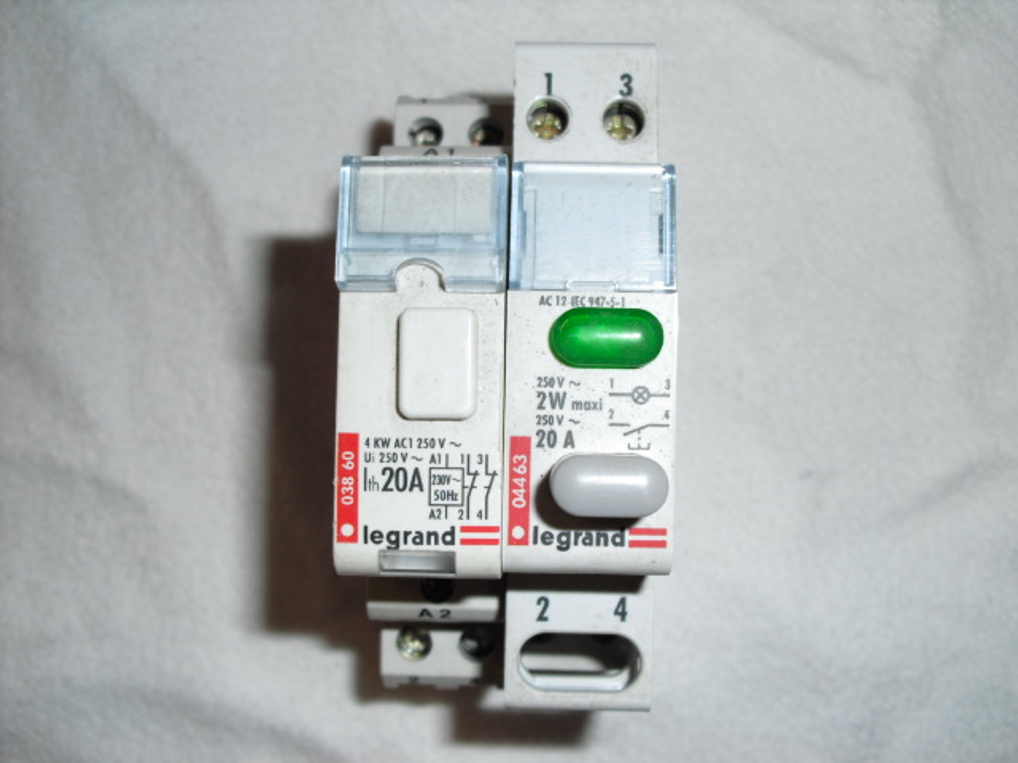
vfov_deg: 39.7
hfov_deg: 51.4
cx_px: 509
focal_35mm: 36
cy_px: 382
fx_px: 1059
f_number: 3.1
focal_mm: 6.3
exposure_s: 1/60
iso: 64
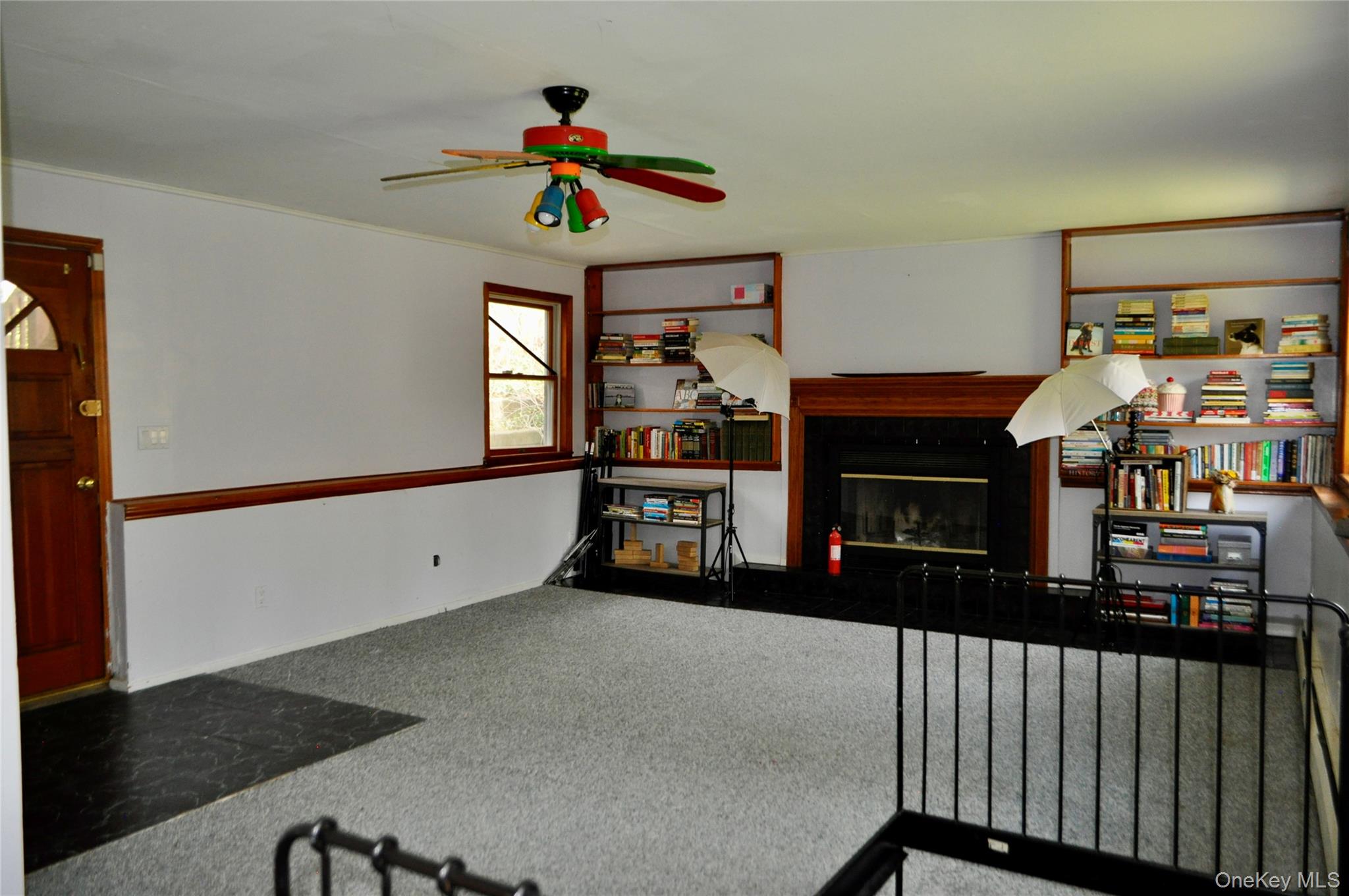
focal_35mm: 27
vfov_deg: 47.8
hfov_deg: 67.4
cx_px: 674
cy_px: 448
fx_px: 1010
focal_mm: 18
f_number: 3.5
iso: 800
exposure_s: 1/80
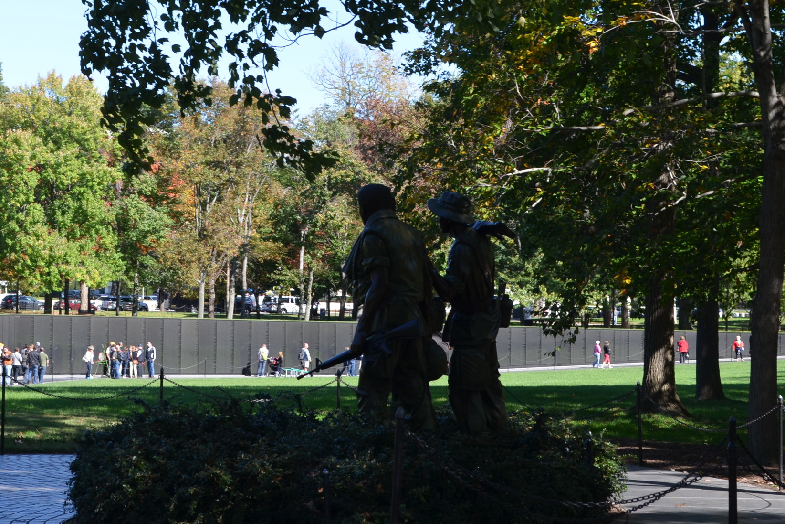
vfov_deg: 15.0
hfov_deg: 22.3
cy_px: 194
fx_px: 1984
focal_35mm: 91
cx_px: 304
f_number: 7.1
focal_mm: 40
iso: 200
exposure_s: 1/200
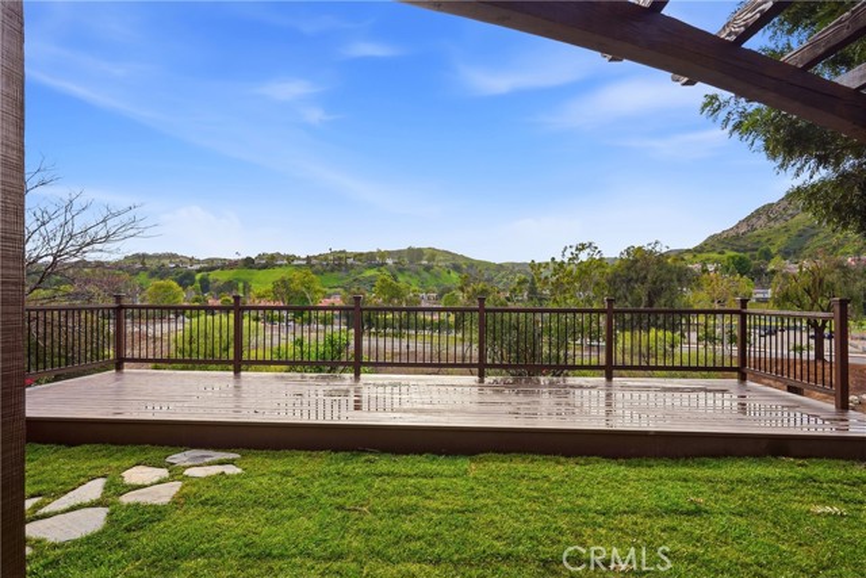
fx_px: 505
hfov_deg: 81.2
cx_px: 433
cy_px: 289
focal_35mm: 21
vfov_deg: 59.5
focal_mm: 21
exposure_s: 1/1250
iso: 125
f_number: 8
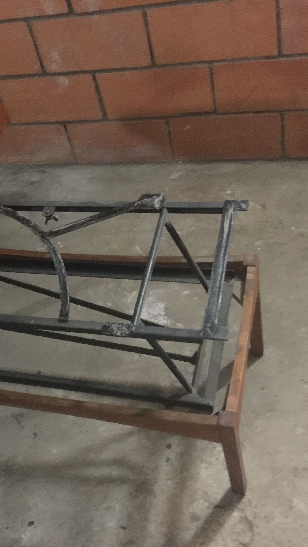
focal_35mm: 43
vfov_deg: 47.4
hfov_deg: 27.2
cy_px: 278
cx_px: 65
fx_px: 624
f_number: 2.2
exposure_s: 1/4
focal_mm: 4.15
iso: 160
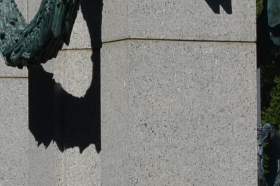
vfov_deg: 3.2
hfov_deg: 4.8
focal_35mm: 428
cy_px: 69
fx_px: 3321
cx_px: 480
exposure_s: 1/400
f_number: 10
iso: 100
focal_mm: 55
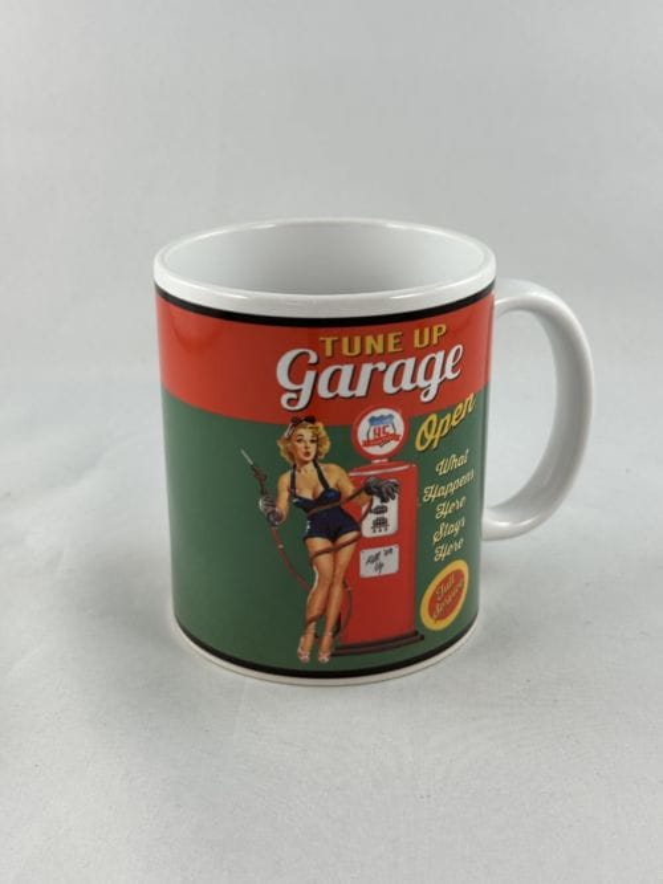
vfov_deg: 39.7
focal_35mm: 48
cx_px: 332
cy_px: 442
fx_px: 1226
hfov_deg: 30.3
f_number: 1.78
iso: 64
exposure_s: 1/100
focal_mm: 6.86
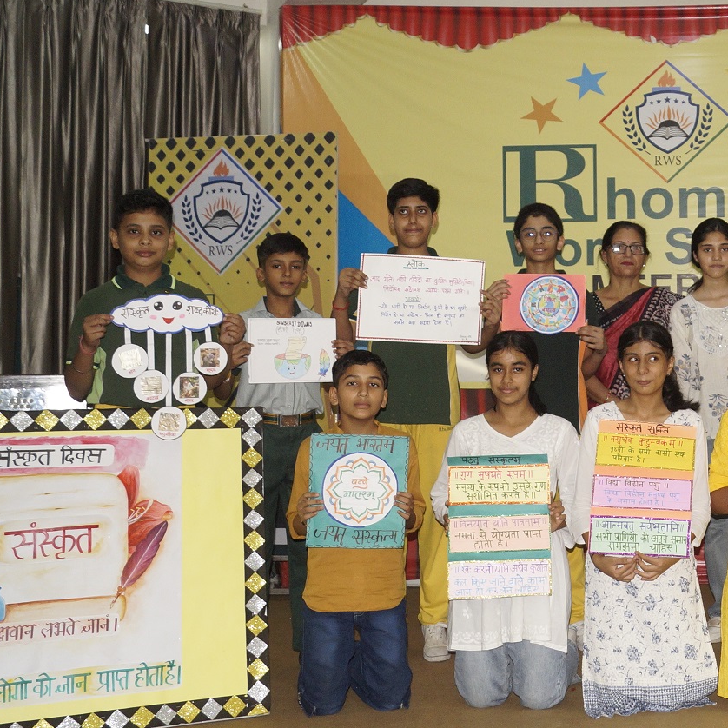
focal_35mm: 53
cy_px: 273
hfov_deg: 30.8
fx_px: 1261
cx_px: 652
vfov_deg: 32.1
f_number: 3.5
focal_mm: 18
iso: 800
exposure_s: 1/160
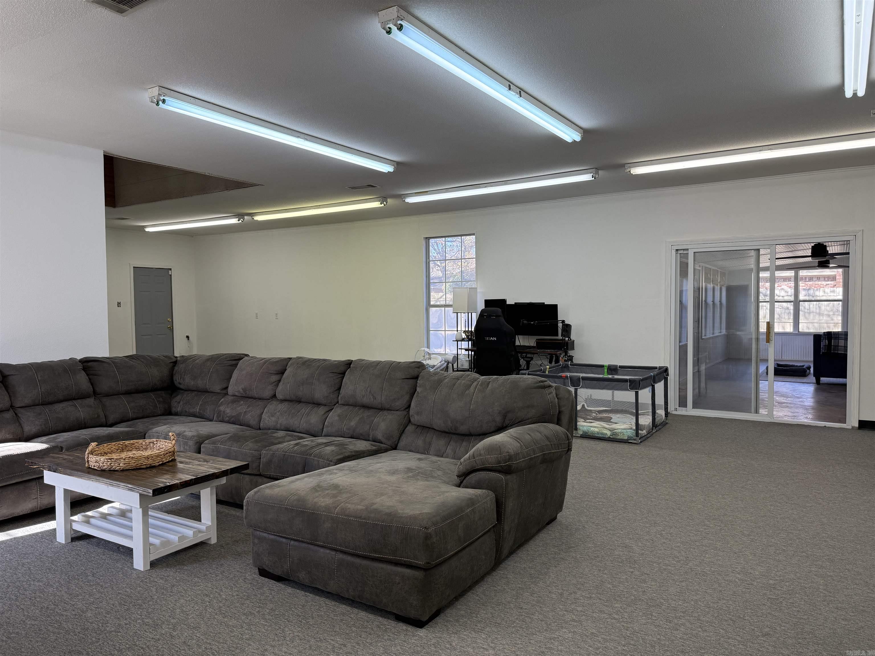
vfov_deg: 56.8
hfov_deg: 71.6
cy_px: 328
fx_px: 607
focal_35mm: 24
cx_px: 438
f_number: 1.78
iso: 100
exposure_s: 1/230
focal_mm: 6.76
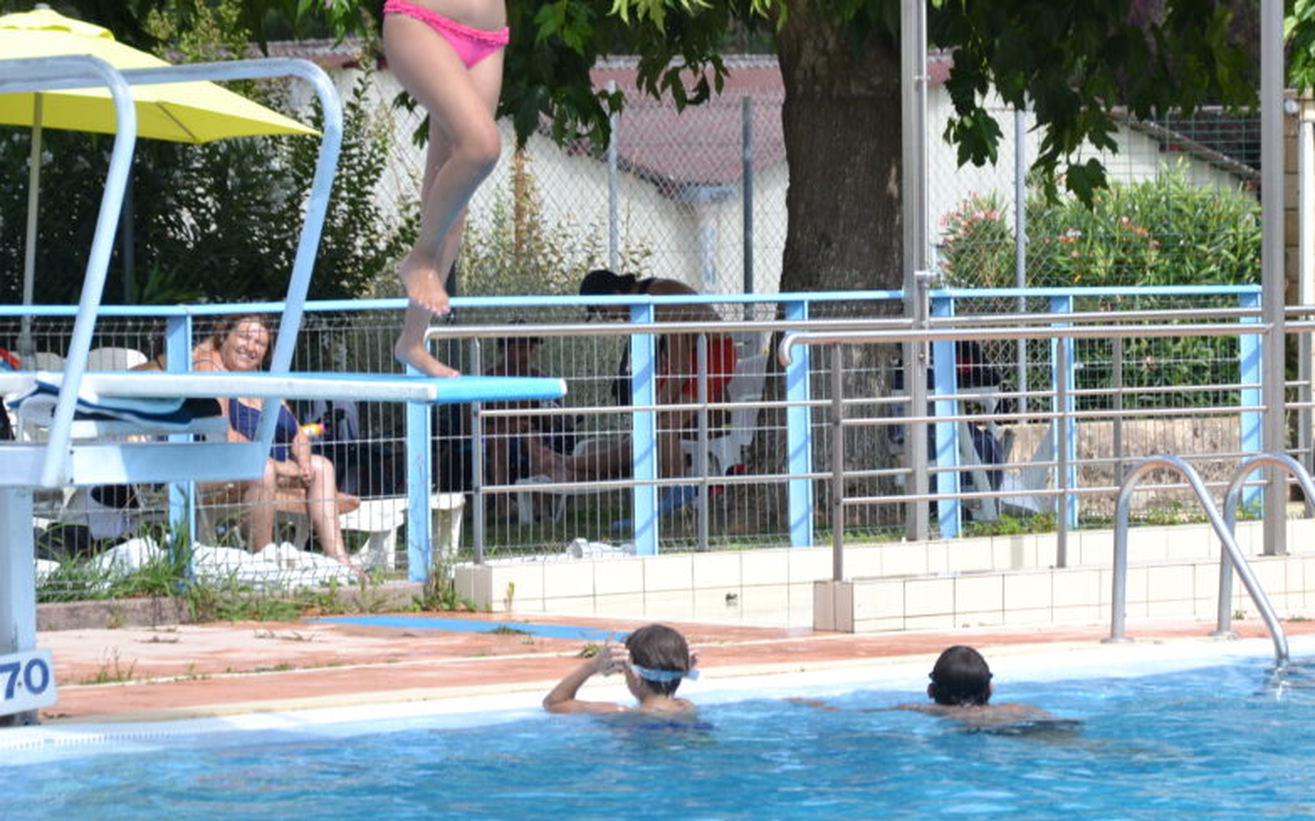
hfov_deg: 9.4
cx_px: 932
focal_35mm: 222
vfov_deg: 5.9
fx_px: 7954
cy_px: 340
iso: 400
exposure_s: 1/800
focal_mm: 98
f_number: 5.6
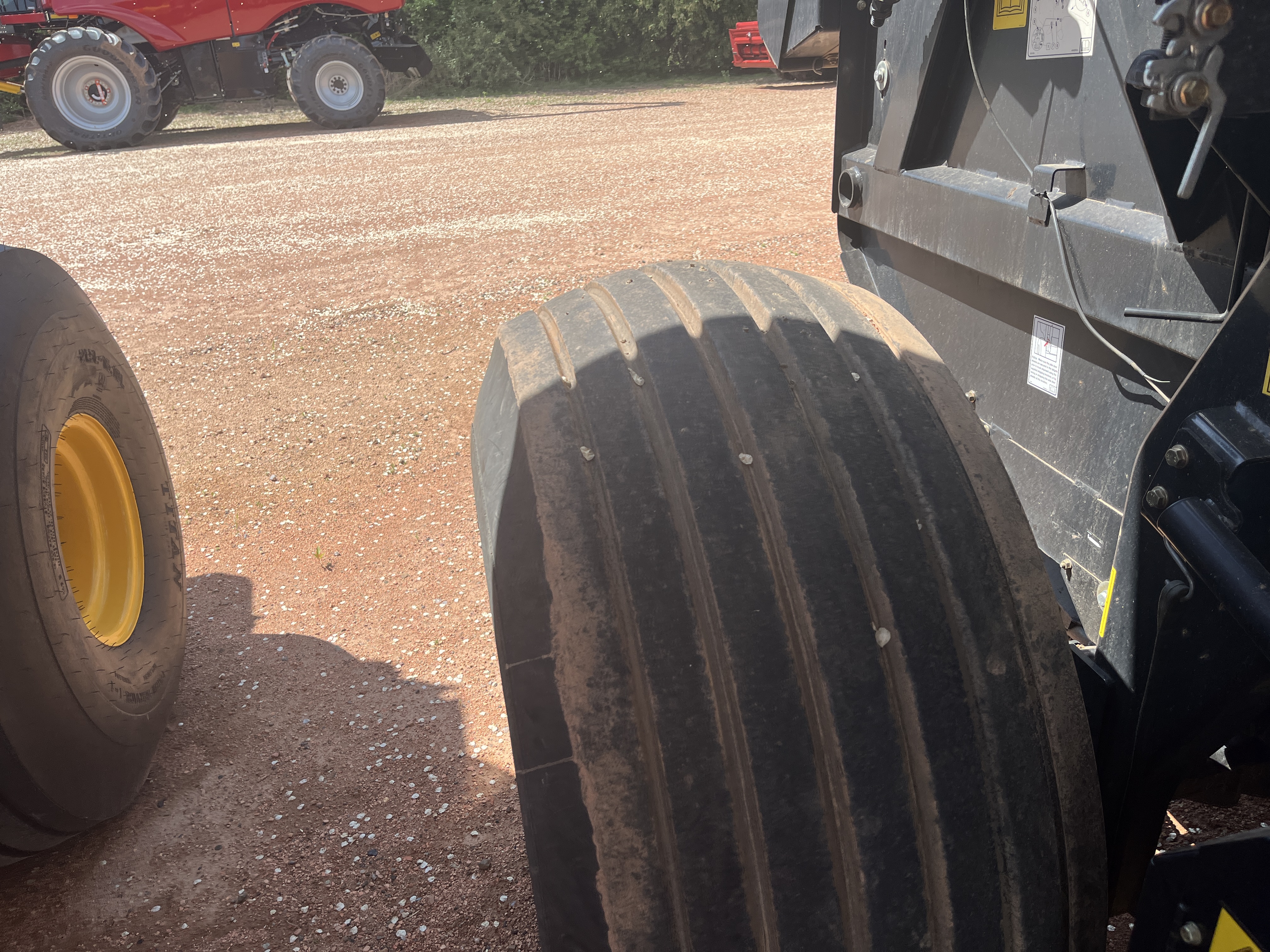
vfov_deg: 53.1
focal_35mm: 26
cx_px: 635
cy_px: 476
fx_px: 954
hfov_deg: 67.3
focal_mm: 5.1
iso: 50
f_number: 1.6
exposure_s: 1/2222
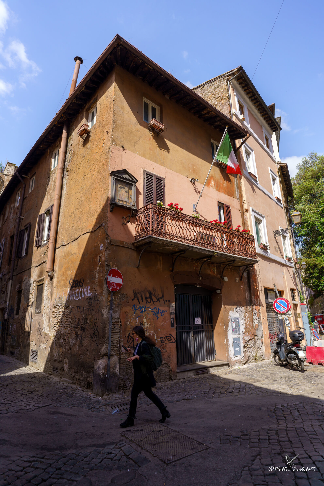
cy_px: 243
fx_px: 270
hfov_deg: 61.9
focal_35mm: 20
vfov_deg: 84.0
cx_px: 162
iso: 100
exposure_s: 1/2000
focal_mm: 20
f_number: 2.2
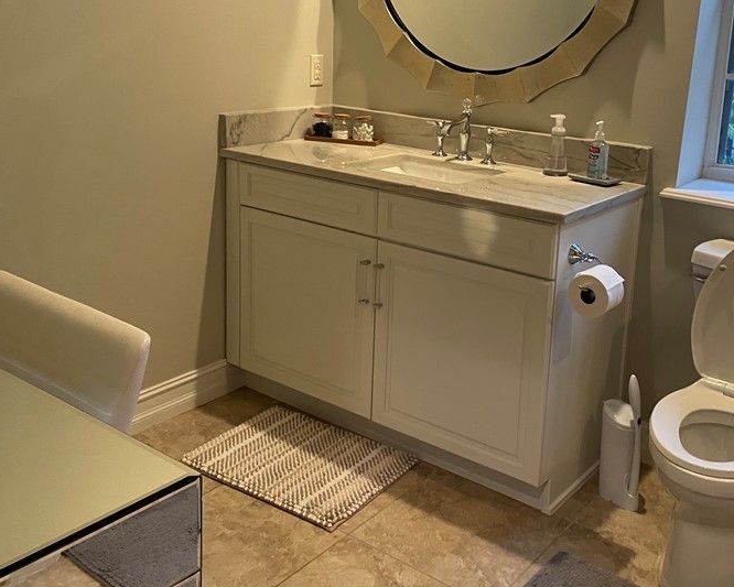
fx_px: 847
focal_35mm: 39
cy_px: 193
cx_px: 444
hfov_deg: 46.5
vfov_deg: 37.8
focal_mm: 4.2
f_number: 1.6
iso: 320
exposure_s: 1/60
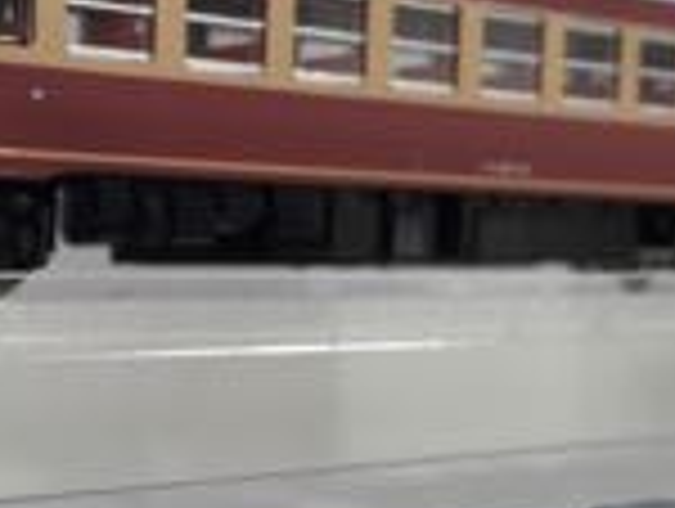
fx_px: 1699
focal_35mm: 87
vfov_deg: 16.8
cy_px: 463
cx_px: -40
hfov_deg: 21.5
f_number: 2.2
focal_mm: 4.15
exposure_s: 1/50
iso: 40
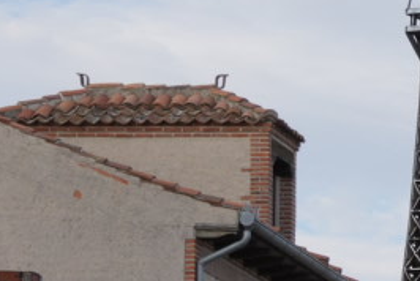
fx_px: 3329
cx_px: 941
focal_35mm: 285
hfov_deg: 6.9
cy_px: 680
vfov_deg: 4.7
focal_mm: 47
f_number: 11
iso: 400
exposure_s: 1/200
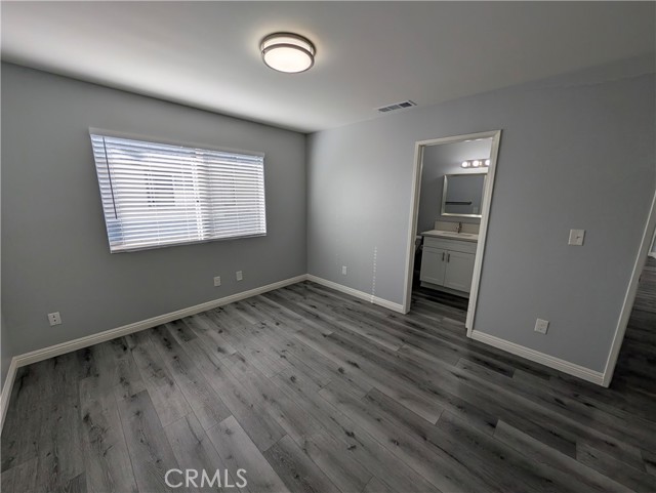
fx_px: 228
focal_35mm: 12
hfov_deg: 110.5
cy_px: 246
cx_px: 328
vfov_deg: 94.6
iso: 53
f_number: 1.7
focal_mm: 2.02
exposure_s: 1/781
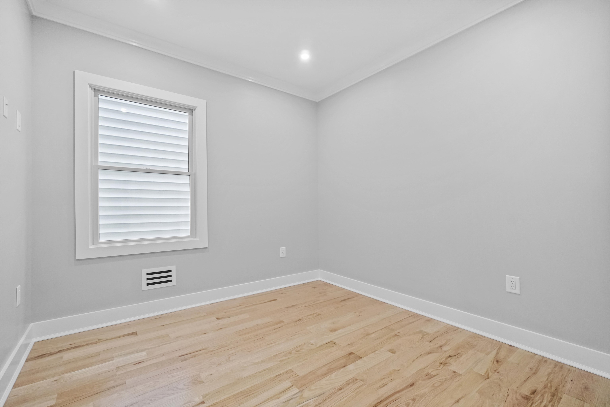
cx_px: 305
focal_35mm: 15
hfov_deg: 100.4
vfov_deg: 77.3
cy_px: 204
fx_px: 254
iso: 6400
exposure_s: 1/60
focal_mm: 10
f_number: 6.7
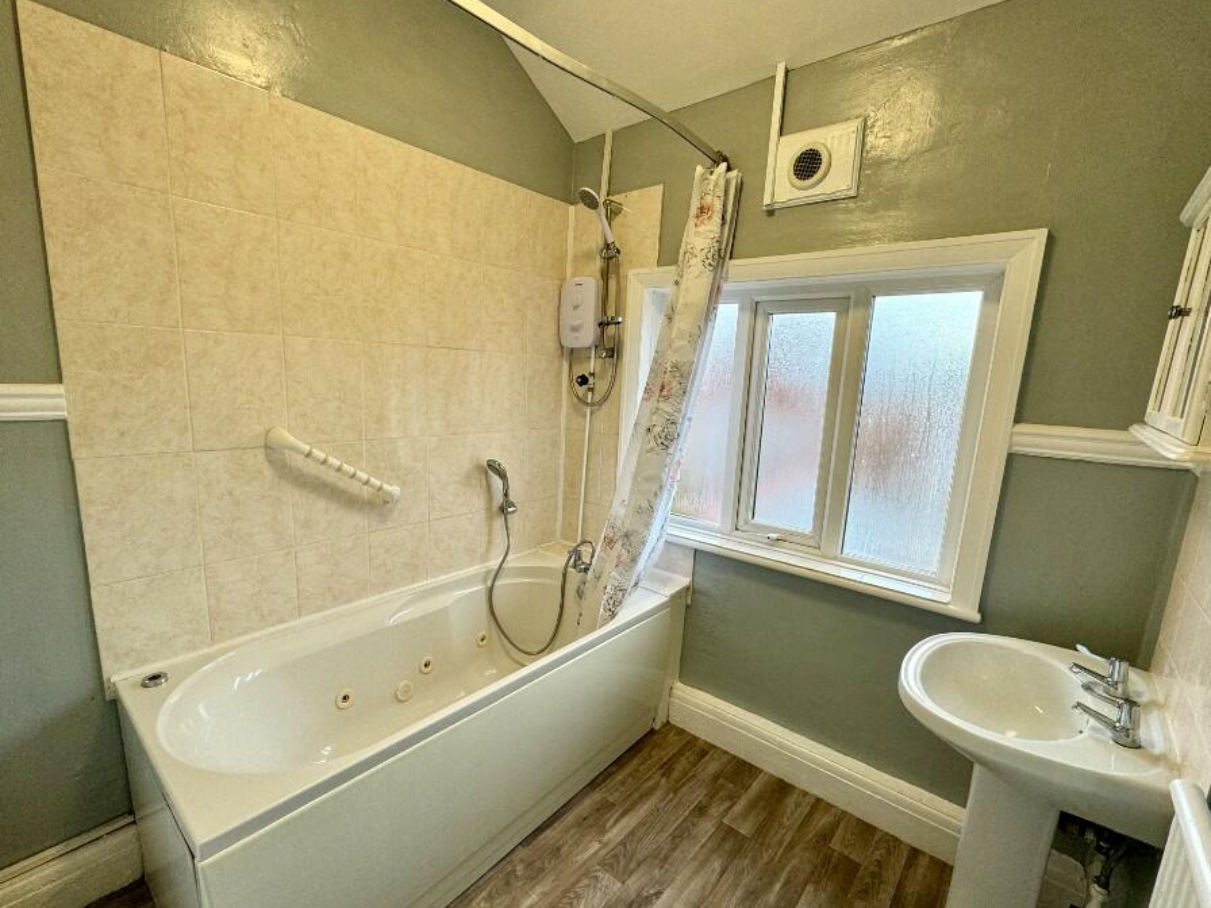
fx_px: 560
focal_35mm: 16
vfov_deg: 78.0
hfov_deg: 94.5
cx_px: 584
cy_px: 478
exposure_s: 1/100
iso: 80
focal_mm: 2.22
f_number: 2.2
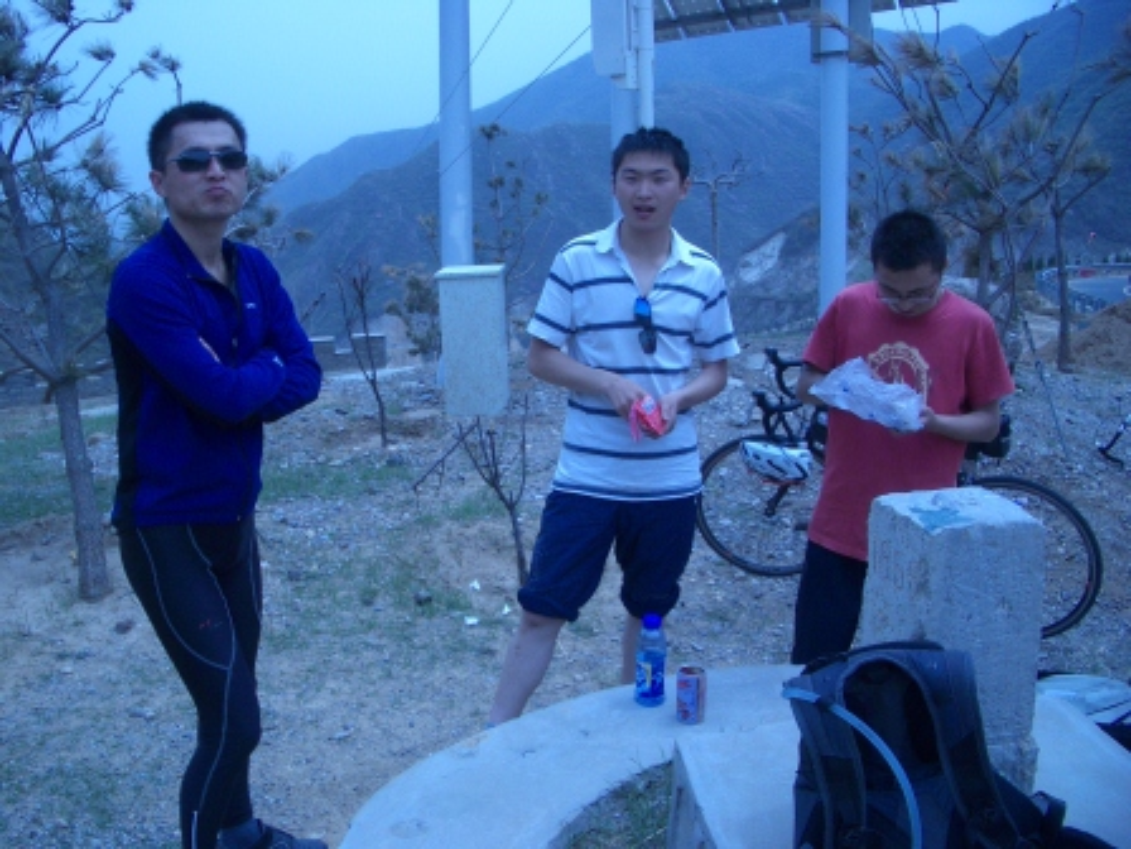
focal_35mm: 35
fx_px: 1144
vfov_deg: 40.7
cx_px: 566
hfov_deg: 52.6
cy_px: 424
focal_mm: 5.8
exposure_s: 1/400
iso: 50
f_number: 4.3
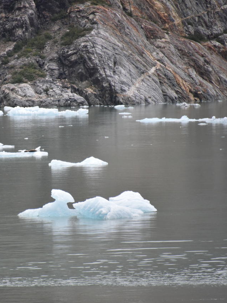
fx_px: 3796
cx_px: 26
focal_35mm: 434
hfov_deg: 3.4
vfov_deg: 4.6
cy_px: 152
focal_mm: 300
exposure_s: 1/640
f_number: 5.6
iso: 2800
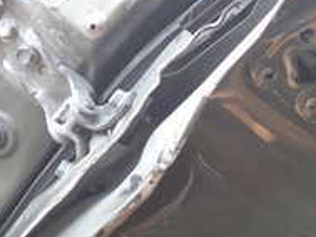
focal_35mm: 95
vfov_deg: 15.6
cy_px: 98
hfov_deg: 20.6
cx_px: 211
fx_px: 868
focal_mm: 5.4
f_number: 2.3
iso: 200
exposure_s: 1/50
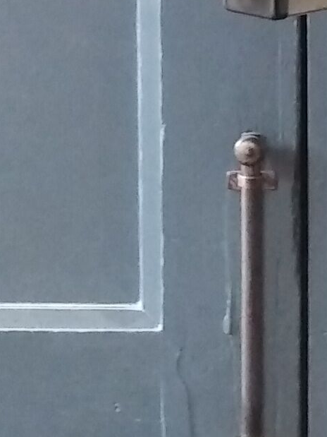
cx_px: 419
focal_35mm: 168
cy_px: 2
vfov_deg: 11.6
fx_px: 2117
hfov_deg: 8.7
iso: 514
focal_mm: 3.46
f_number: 2.2
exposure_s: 1/20
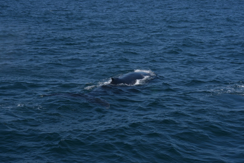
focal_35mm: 82
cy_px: 82
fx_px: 559
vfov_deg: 16.6
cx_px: 122
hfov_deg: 24.6
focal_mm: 55
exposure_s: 1/1600
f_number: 5.6
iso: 200
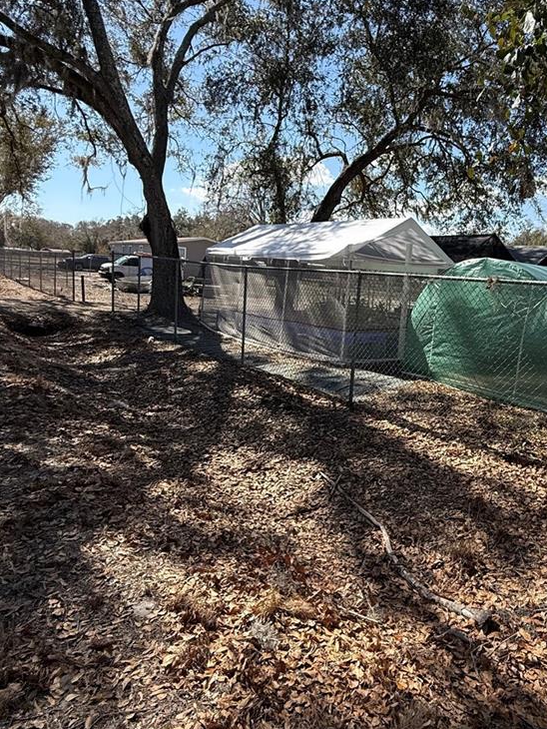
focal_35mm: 23
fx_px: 484
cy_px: 325
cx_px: 383
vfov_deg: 73.7
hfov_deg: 57.0
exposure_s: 1/1399
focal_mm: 2.22
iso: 64
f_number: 2.2
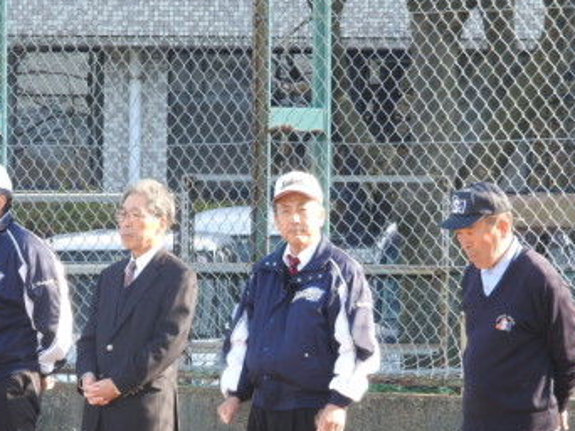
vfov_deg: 4.7
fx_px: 5245
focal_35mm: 316
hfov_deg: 6.3
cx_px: 214
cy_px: 278
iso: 100
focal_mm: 32.2
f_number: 5.3
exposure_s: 1/60
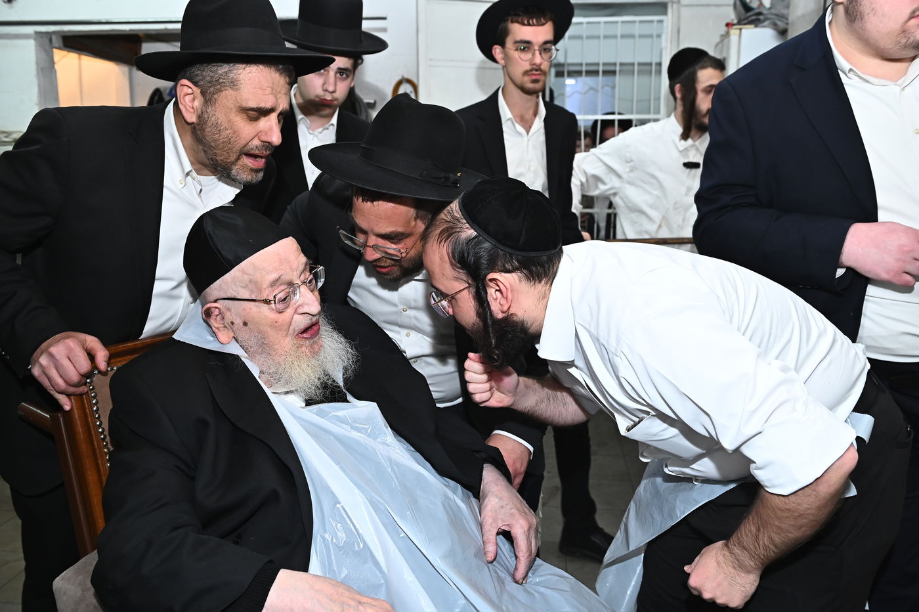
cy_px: 306
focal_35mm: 31
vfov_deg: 42.3
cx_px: 460
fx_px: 791
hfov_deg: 60.3
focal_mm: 31
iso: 1600
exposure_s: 1/200
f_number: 5
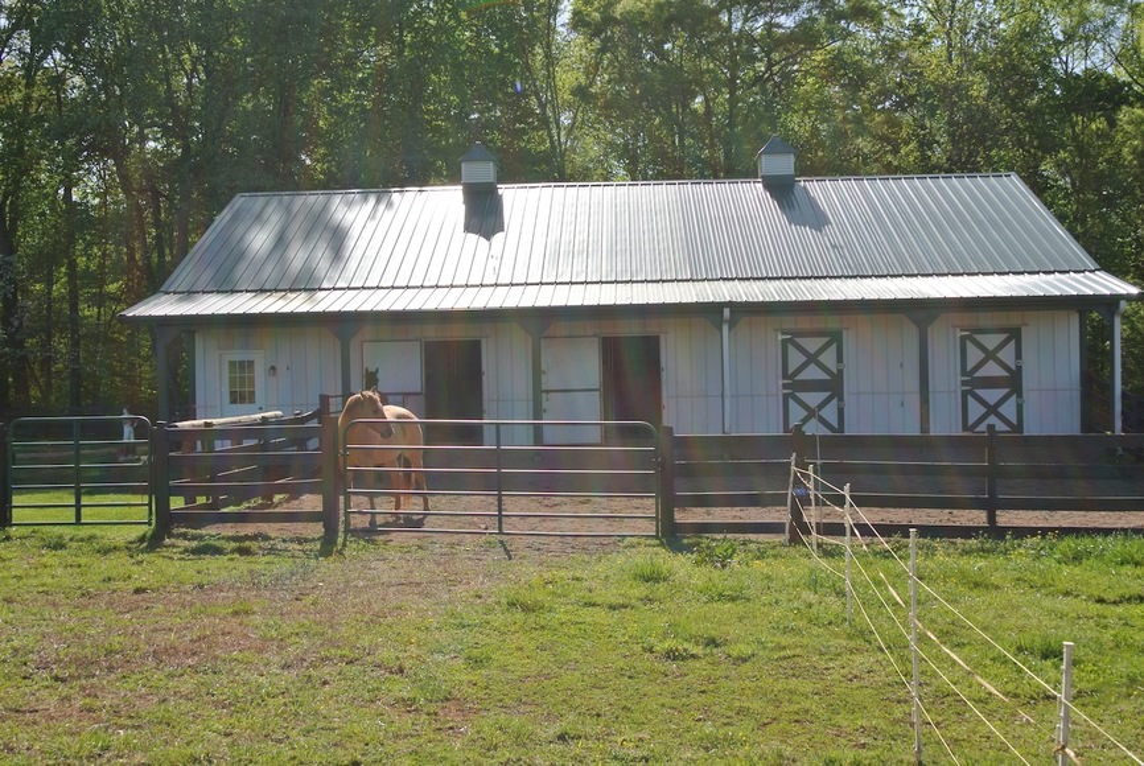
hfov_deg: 48.4
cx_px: 572
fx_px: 1273
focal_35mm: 40
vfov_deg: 33.5
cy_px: 383
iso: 100
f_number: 7.1
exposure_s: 1/250
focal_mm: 15.1
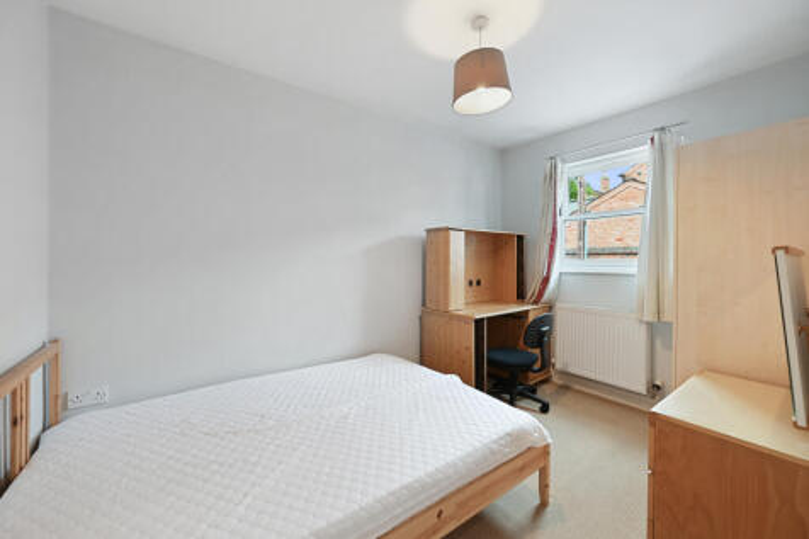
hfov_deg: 104.3
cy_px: 270
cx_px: 404
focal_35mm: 14
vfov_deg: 81.2
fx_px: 314
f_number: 7.1
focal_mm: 14
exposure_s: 1/5
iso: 1000
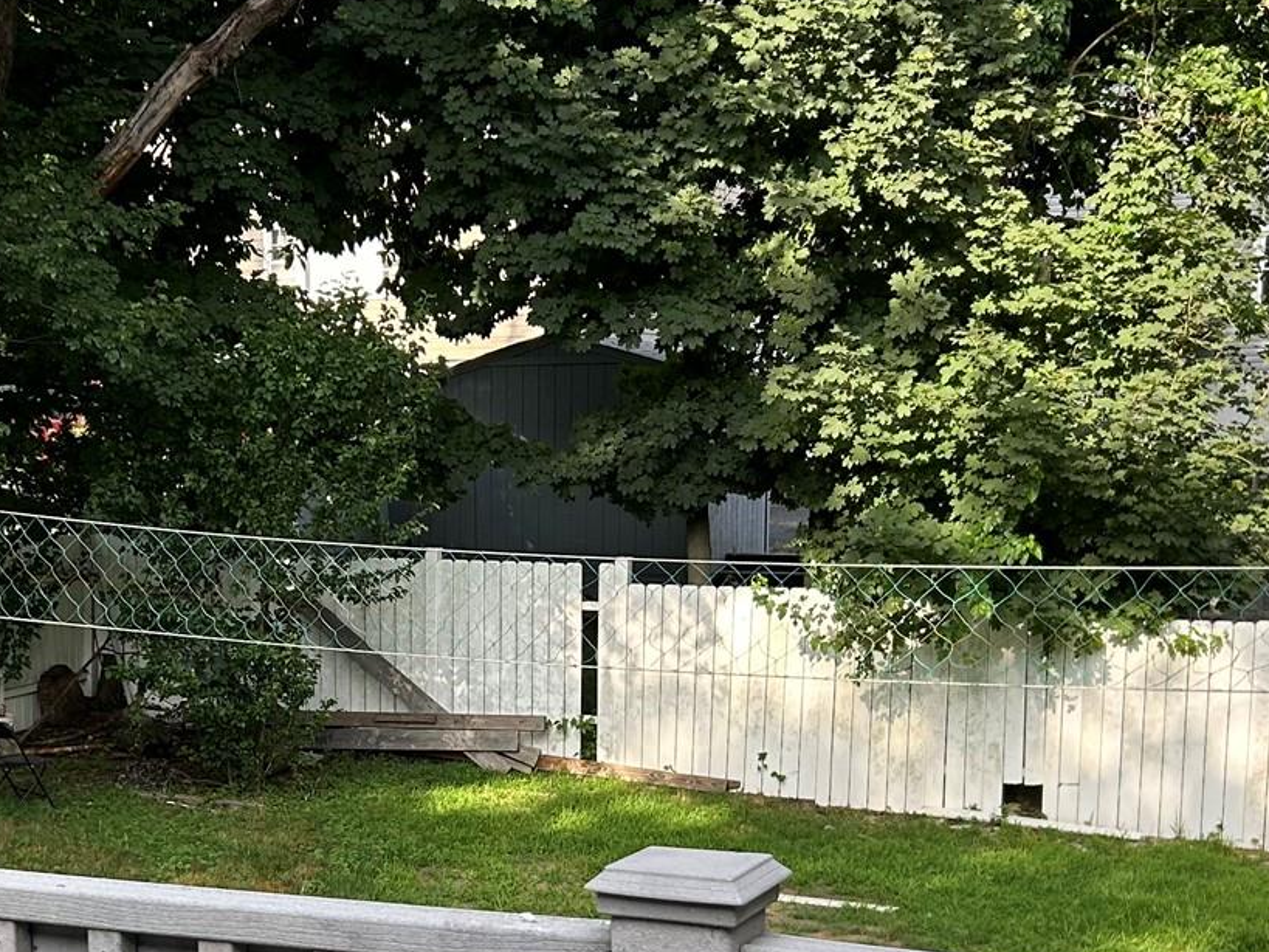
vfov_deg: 22.1
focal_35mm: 65
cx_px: 414
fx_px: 2383
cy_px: 845
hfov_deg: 29.6
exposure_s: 1/533
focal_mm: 5.7
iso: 50
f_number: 1.5
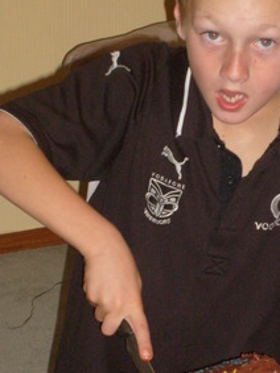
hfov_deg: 9.5
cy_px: 246
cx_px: 210
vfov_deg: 12.7
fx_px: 1684
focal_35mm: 156
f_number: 4.6
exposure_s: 1/90
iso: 200
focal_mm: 15.5
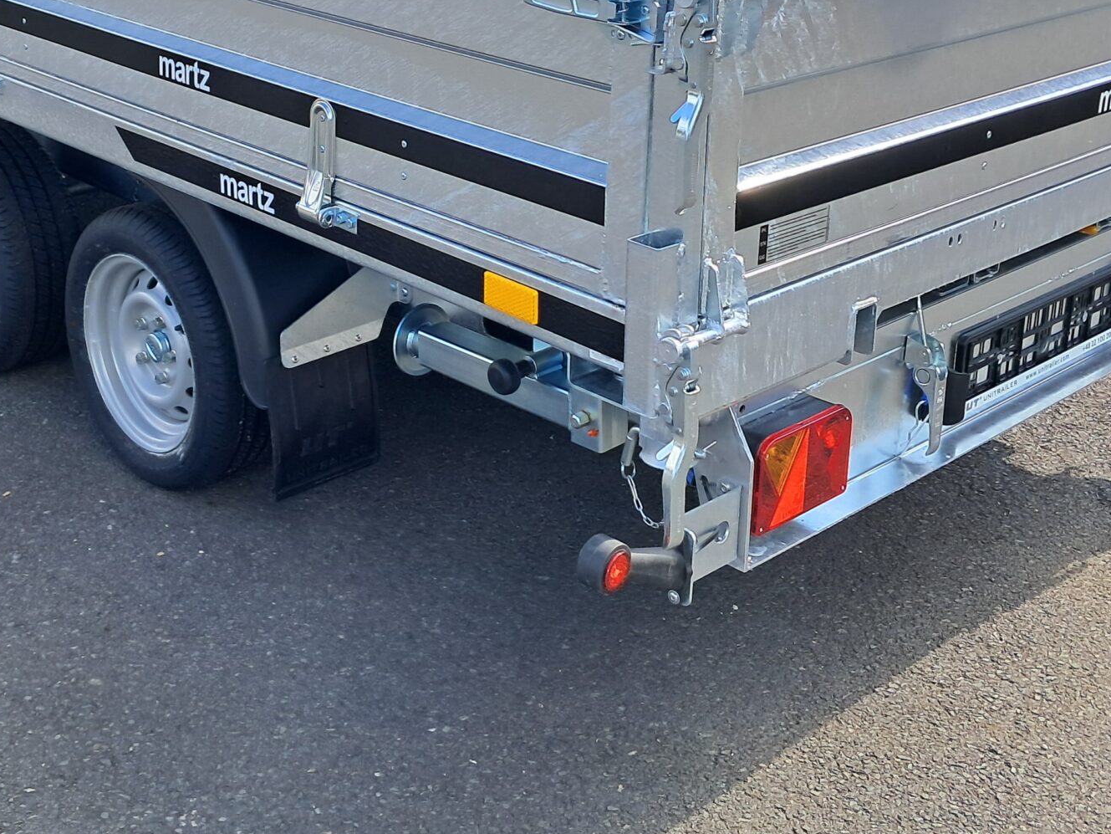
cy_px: 185
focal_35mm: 52
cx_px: 444
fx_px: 1669
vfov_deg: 27.6
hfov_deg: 36.7
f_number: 1.8
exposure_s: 1/359
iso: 50
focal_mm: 4
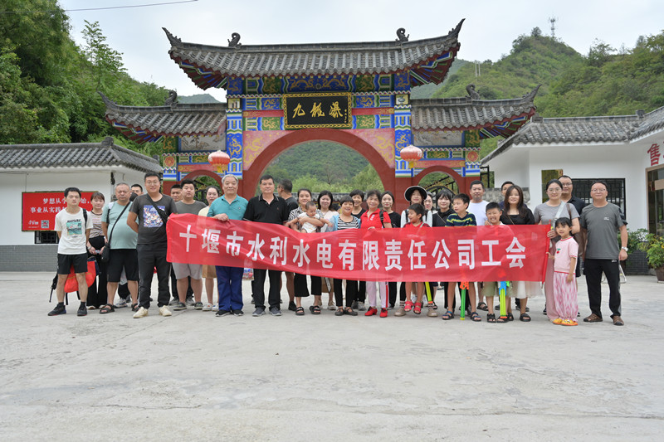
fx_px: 562
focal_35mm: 30
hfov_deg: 61.1
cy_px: 221
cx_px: 332
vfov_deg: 42.9
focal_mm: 30.5
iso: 250
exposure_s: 1/1000
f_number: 4
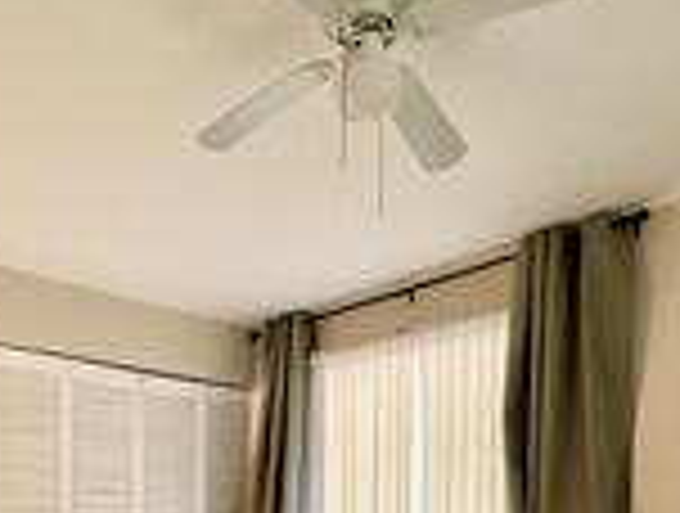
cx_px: 252
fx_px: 729
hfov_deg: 49.5
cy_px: 544
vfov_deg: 34.3
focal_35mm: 37
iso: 200
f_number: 2.2
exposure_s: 1/60
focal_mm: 2.22
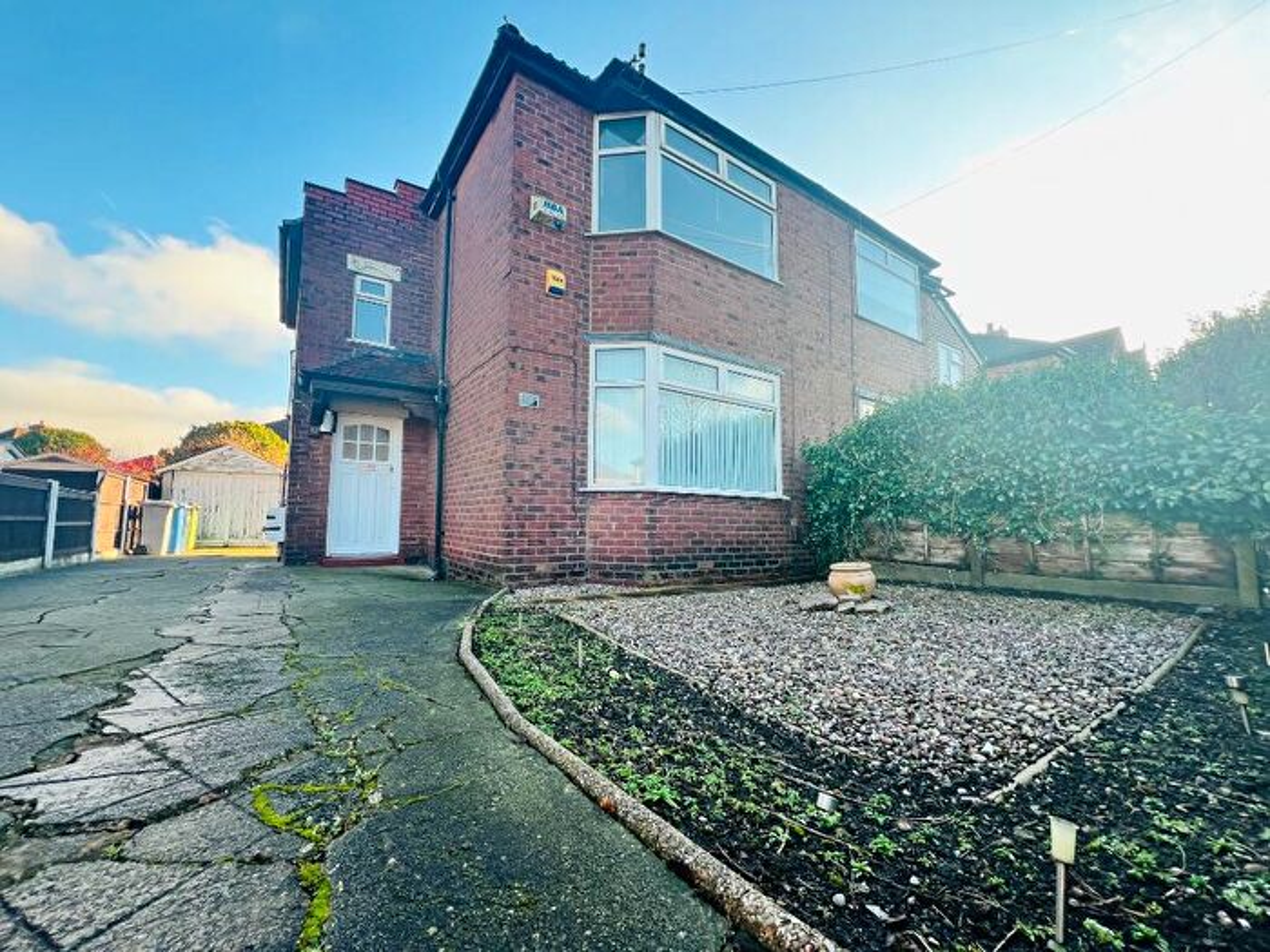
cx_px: 635
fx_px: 477
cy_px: 476
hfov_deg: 106.2
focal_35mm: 13
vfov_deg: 89.9
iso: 32
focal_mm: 1.57
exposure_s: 1/134
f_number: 1.8
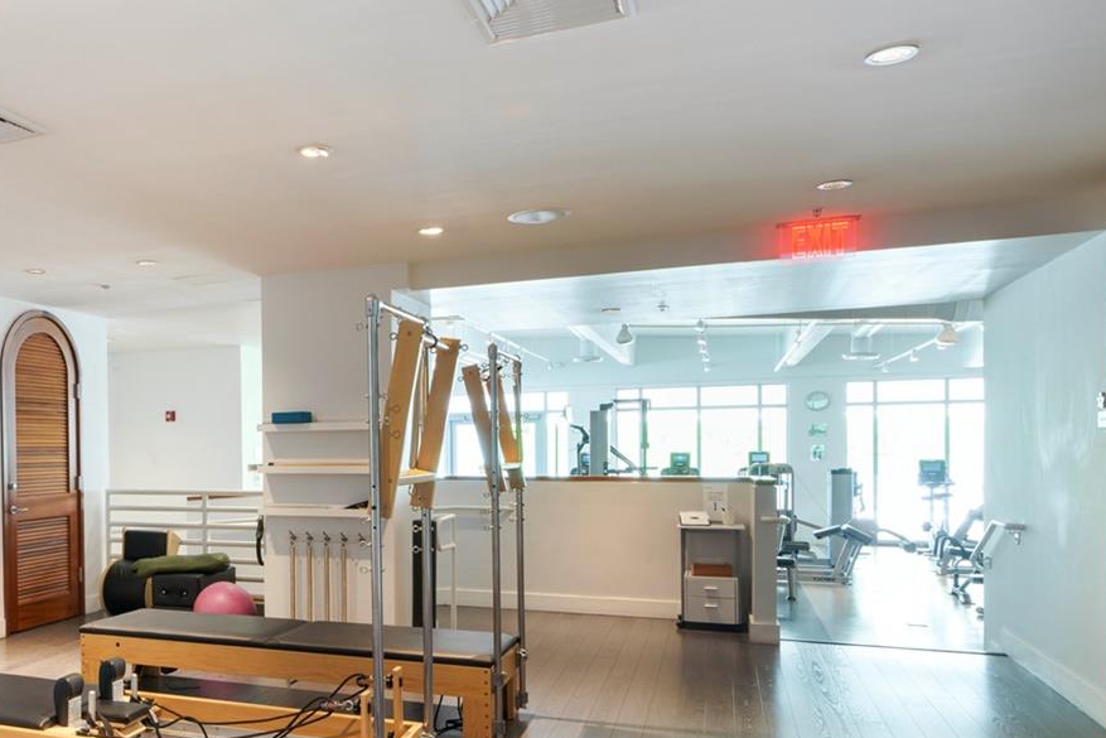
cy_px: 449
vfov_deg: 42.1
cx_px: 227
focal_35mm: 31
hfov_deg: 56.1
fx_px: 952
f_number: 11
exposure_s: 2
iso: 125
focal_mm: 17
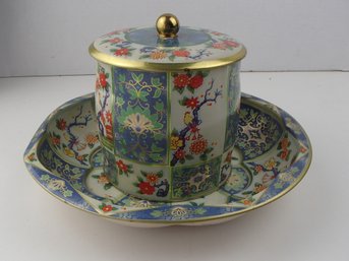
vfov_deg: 38.6
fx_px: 373
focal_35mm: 37
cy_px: 130
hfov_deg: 50.2
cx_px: 174
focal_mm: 6.64
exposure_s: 1/160
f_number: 4.7
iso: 250
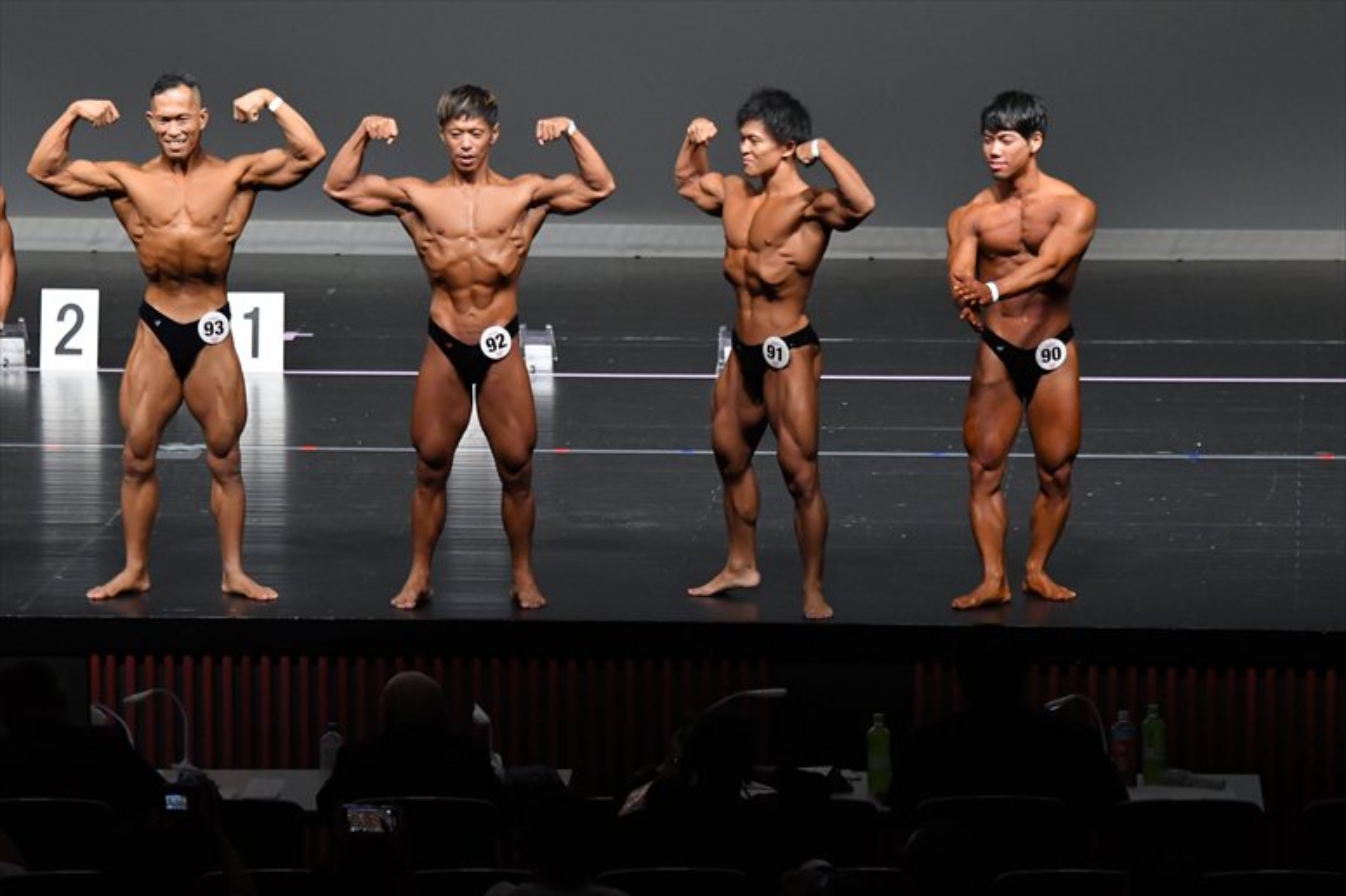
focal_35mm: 217
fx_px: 8110
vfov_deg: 6.3
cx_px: 673
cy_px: 448
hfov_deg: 9.5
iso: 5000
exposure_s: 1/400
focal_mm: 145
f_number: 5.6
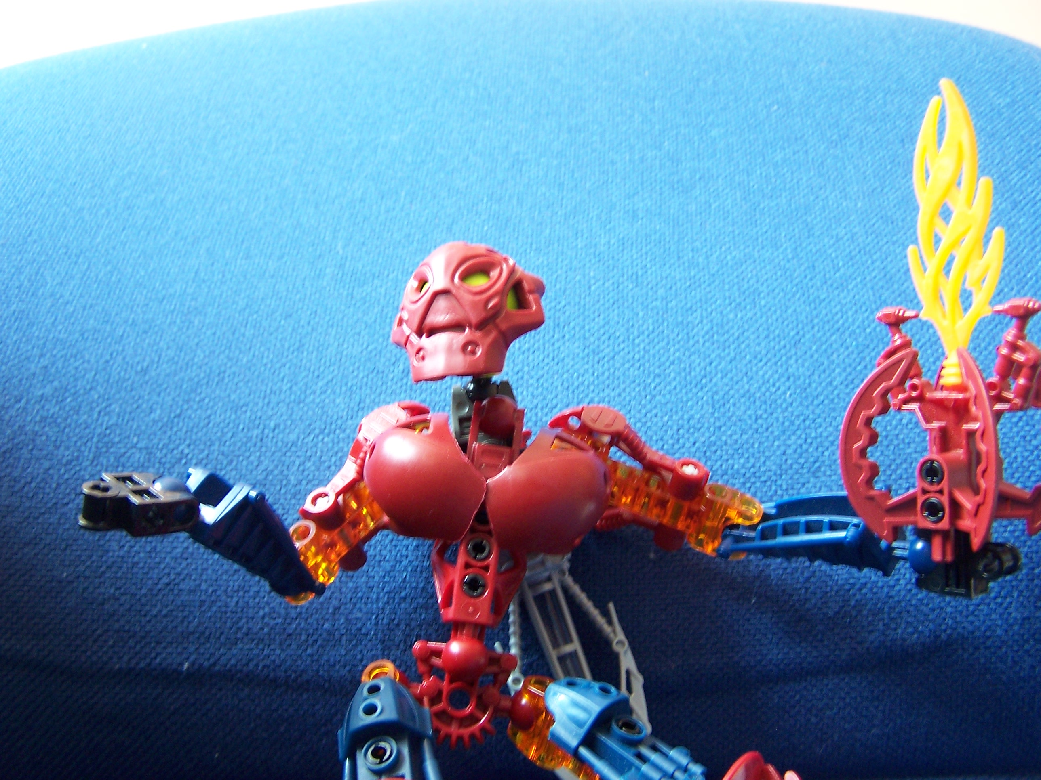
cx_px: 520
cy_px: 390
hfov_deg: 49.0
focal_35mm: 38
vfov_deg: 37.7
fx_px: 1143
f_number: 2.8
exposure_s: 1/8
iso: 140
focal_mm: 6.3
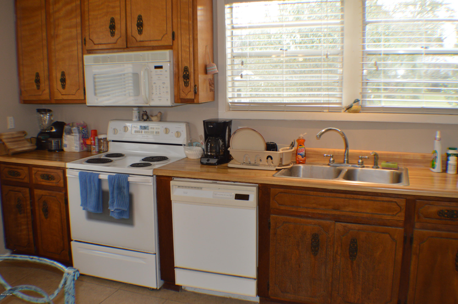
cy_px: 152
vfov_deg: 31.8
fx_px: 534
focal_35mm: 42
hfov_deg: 46.4
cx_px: 229
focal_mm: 28
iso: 400
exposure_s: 1/60
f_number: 4.5
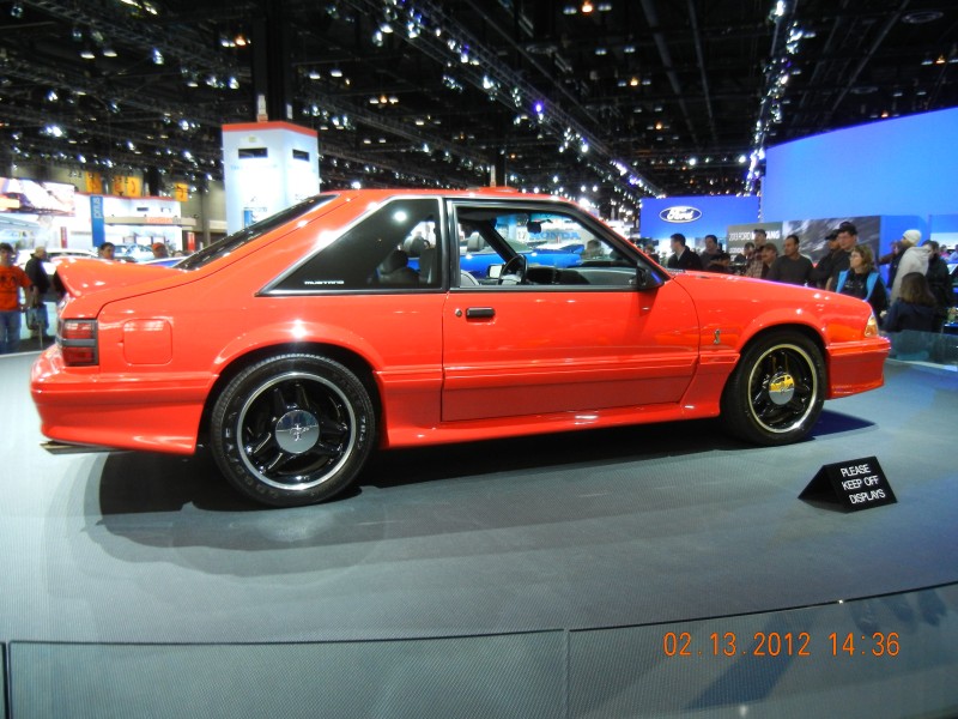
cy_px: 360
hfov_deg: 60.0
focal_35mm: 30
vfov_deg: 46.8
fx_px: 830
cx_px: 479
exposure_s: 1/38
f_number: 3.5
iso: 400
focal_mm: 5.4
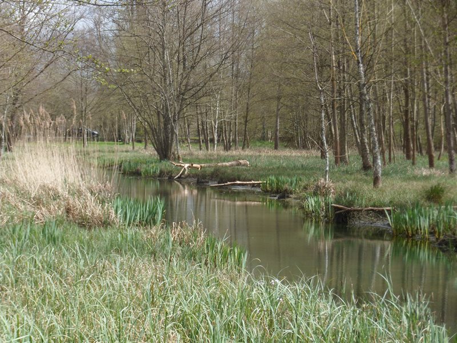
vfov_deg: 11.4
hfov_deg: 15.2
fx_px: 1716
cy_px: 172
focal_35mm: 130
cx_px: 228
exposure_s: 1/250
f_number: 5.4
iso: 80
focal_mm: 22.5
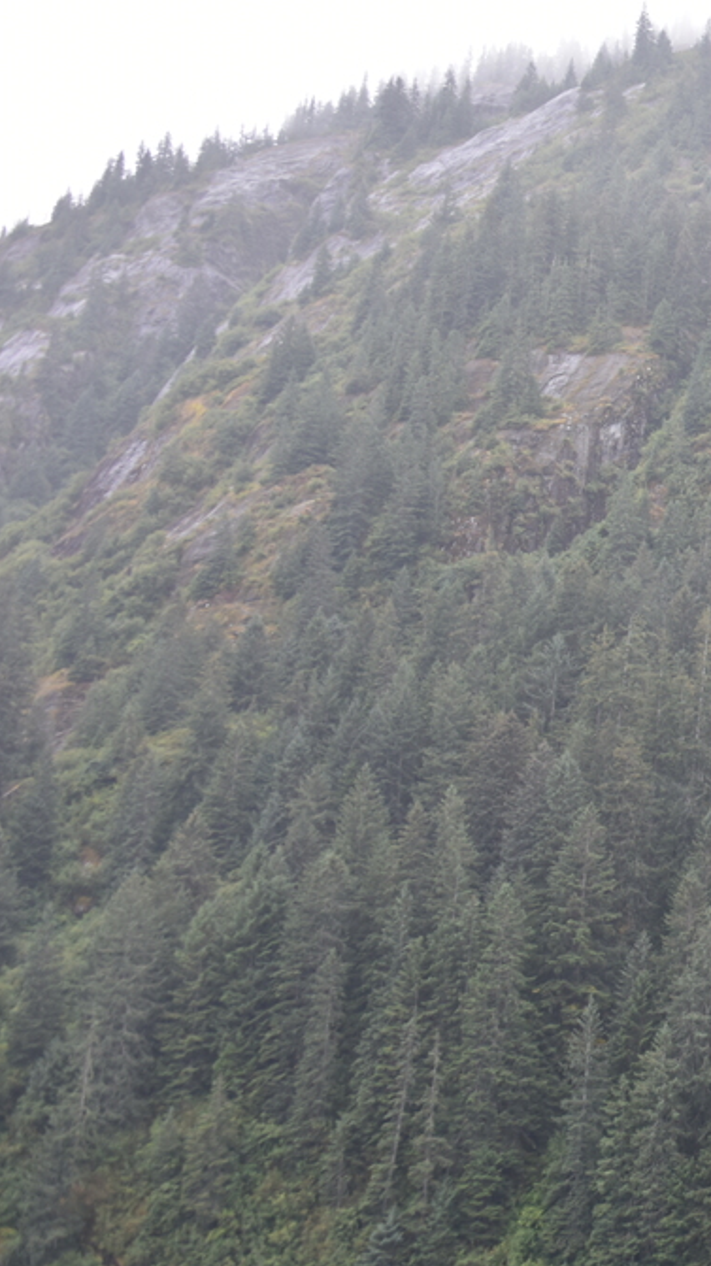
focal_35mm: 70
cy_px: 608
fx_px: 2348
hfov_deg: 15.3
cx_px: 1196
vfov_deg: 30.2
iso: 200
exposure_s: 1/80
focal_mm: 35
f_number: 3.8
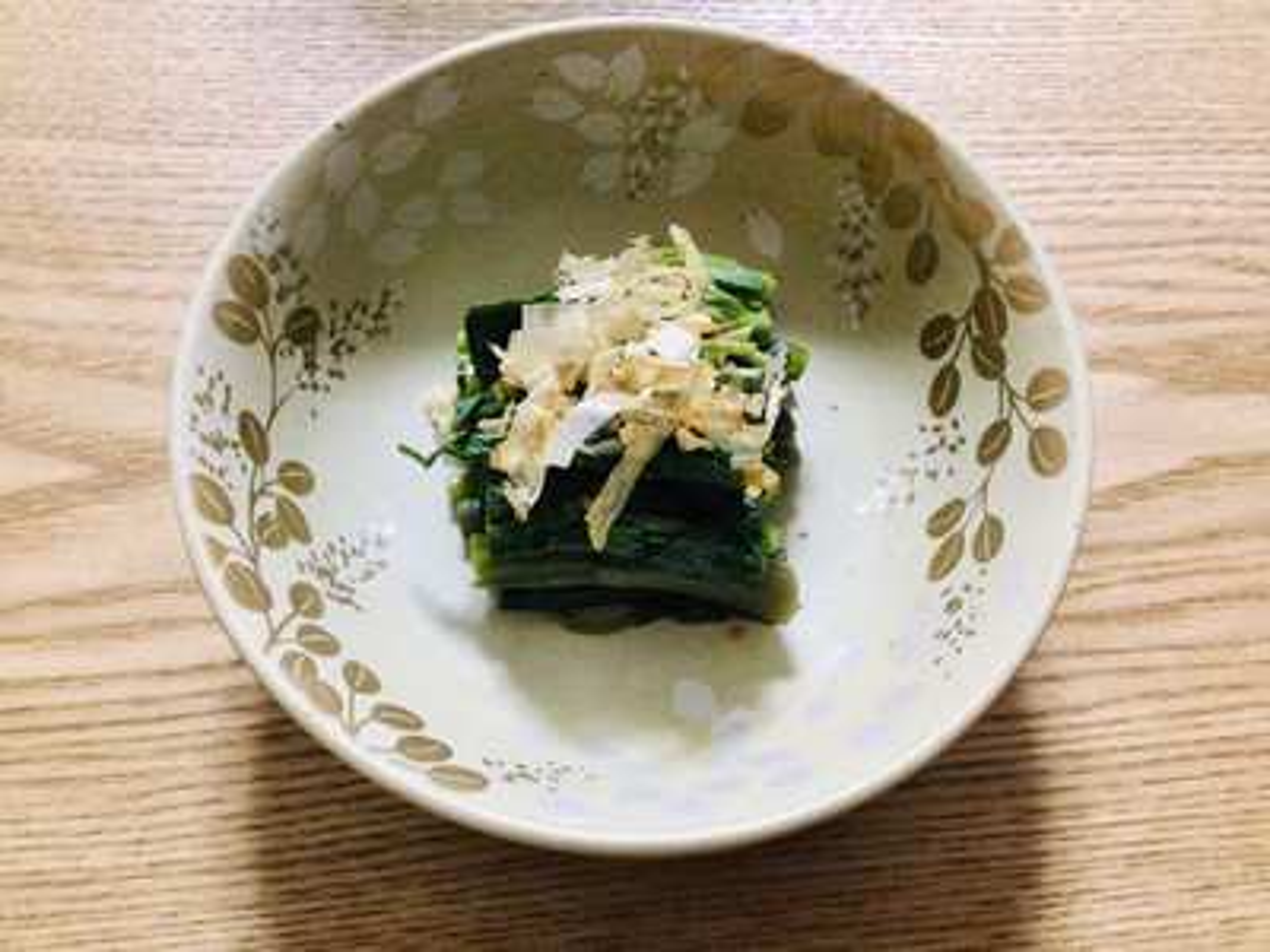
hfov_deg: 58.4
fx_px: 1137
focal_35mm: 31
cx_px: 635
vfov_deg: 45.4
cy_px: 476
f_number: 2.4
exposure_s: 1/15
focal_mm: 3.3
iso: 200
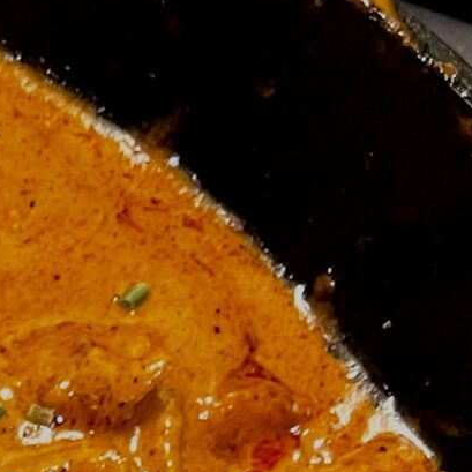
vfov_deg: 10.8
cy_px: 1037
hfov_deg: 11.1
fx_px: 2221
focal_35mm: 144
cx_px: -449
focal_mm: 5.1
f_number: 1.6
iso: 200
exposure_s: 1/60
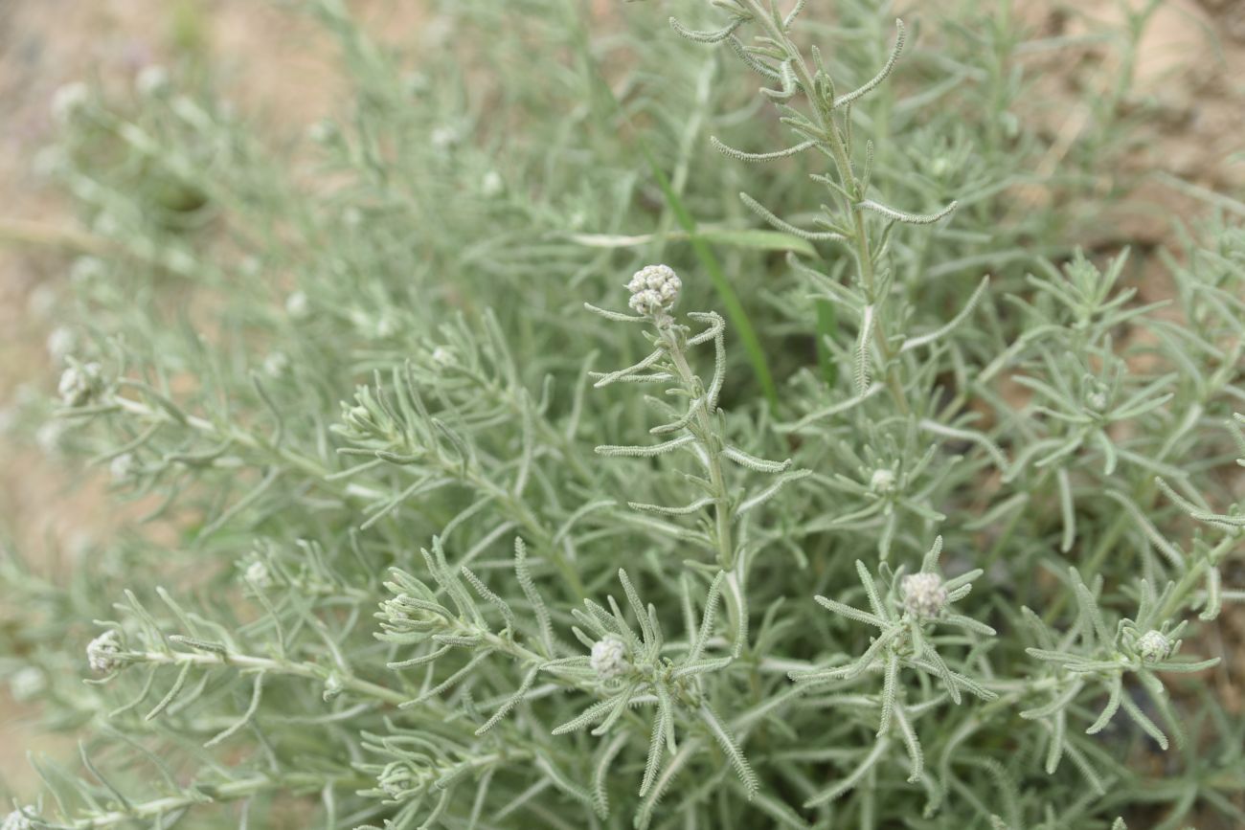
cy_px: 415
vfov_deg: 27.0
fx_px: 1729
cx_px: 622
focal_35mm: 50
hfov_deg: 39.6
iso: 160
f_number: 4.5
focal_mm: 50
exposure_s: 1/500
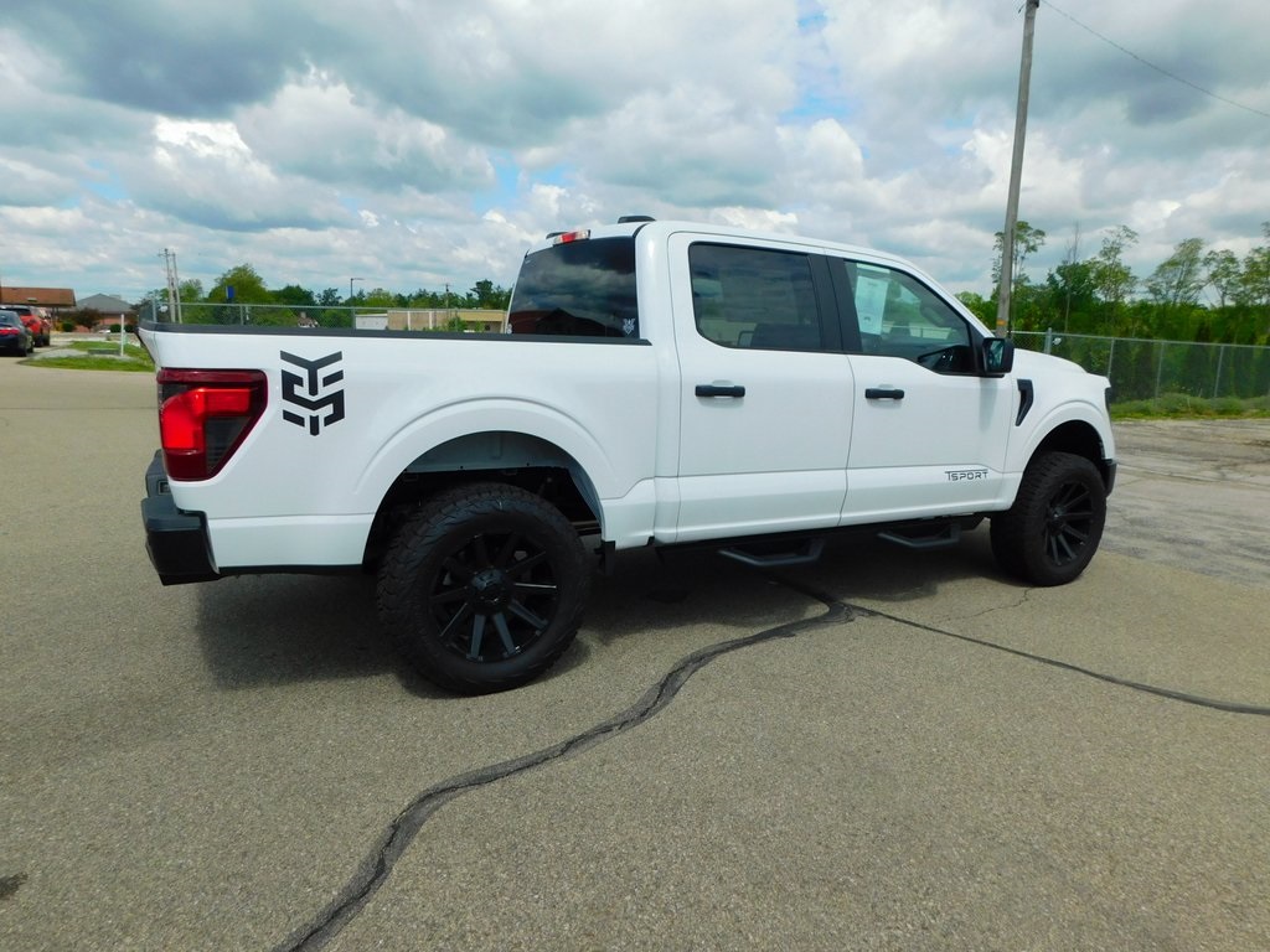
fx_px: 844
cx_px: 635
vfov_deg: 58.9
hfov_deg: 73.9
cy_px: 476
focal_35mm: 23
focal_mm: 4
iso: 125
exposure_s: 1/640
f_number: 6
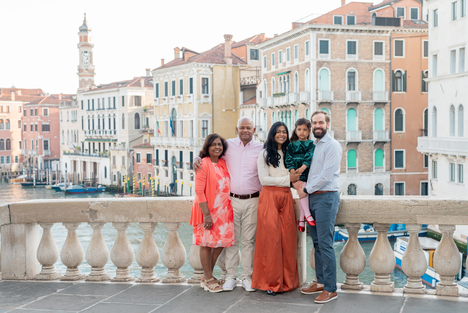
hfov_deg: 39.6
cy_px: 156
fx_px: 650
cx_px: 234
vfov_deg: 27.0
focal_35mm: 50
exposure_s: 1/400
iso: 400
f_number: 4.5
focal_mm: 50
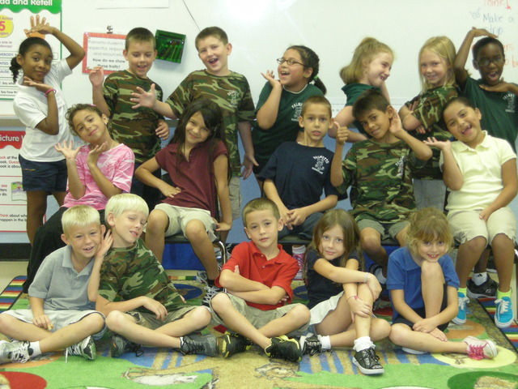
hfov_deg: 25.7
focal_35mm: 76
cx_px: 259
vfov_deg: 19.4
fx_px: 1137
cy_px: 194
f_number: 3.9
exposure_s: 1/30
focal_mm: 12.3
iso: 362
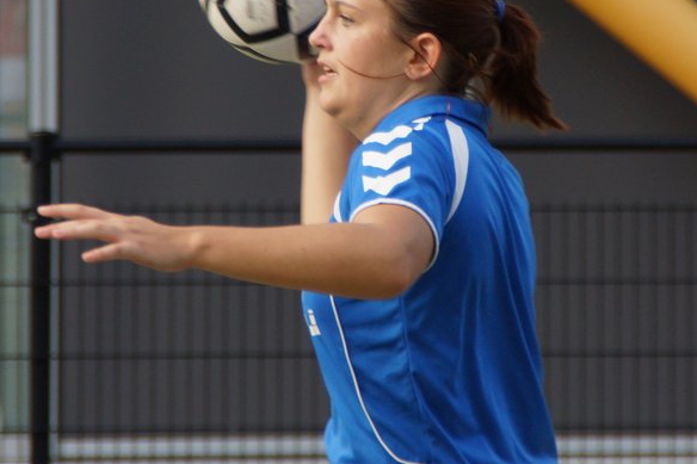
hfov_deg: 4.9
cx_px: 116
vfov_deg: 3.3
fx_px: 8148
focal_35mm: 421
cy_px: 258
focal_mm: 160
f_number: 6.3
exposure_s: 1/500
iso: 320
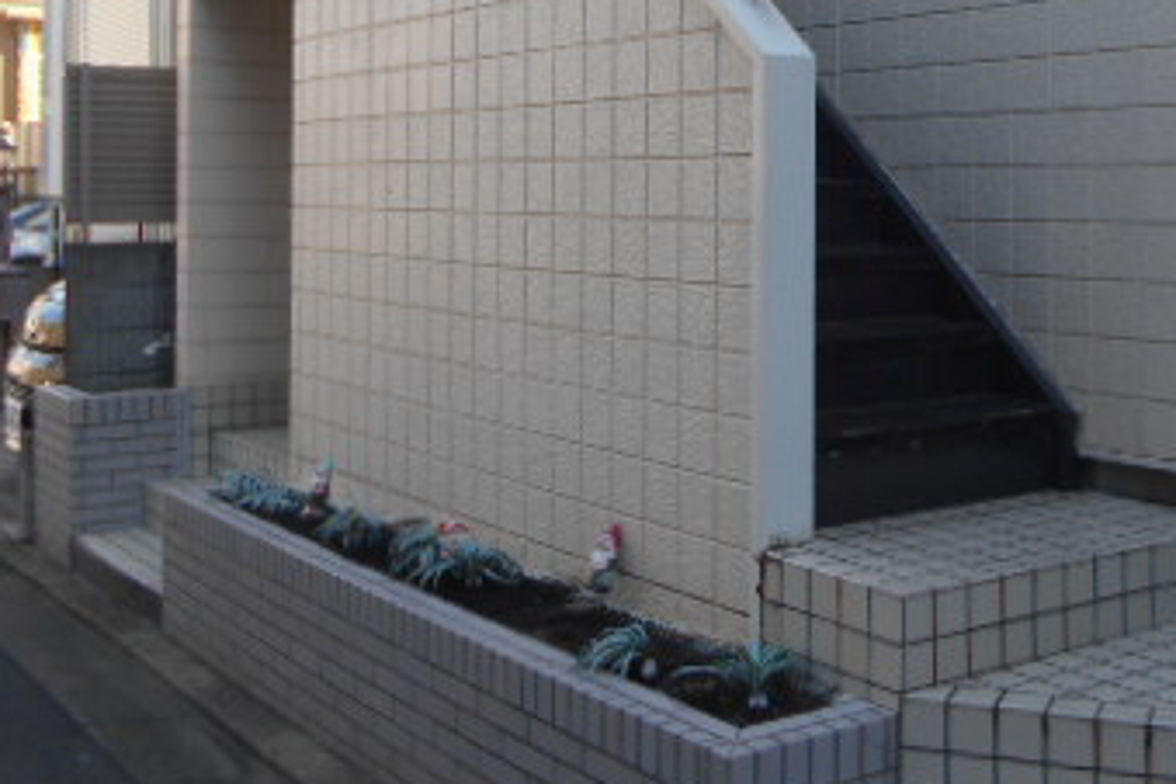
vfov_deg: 26.0
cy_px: 163
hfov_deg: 38.7
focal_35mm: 51
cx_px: 704
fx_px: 1666
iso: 80
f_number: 3.2
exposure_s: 1/250
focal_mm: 4.6
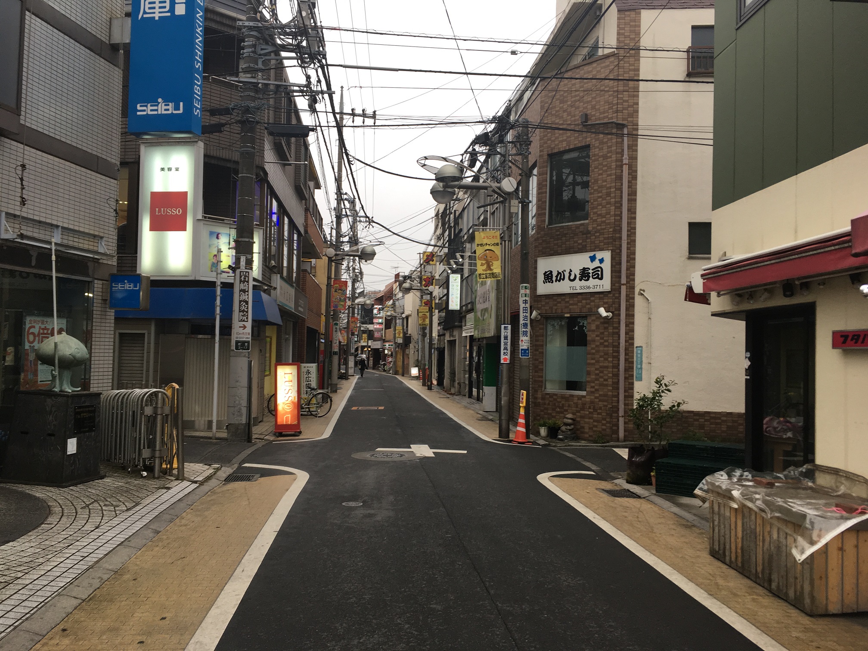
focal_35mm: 29
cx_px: 434
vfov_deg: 48.2
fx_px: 727
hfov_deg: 61.7
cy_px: 326
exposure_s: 1/60
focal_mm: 4.15
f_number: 2.2
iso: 32
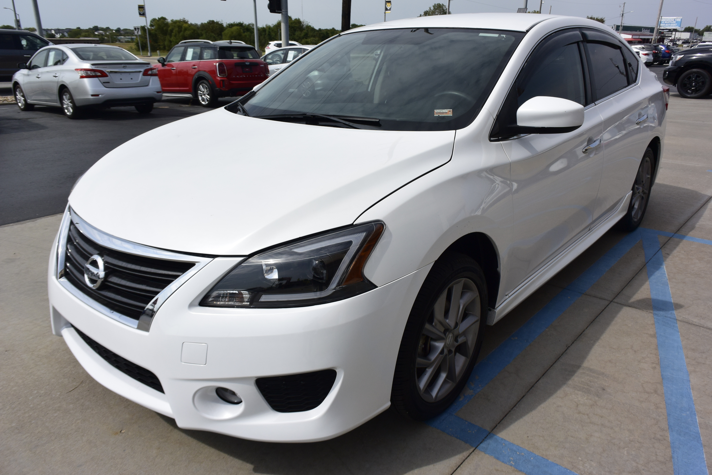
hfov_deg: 67.4
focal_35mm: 27
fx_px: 534
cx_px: 356
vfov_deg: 47.9
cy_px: 238
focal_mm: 10
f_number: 5
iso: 160
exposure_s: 1/1250
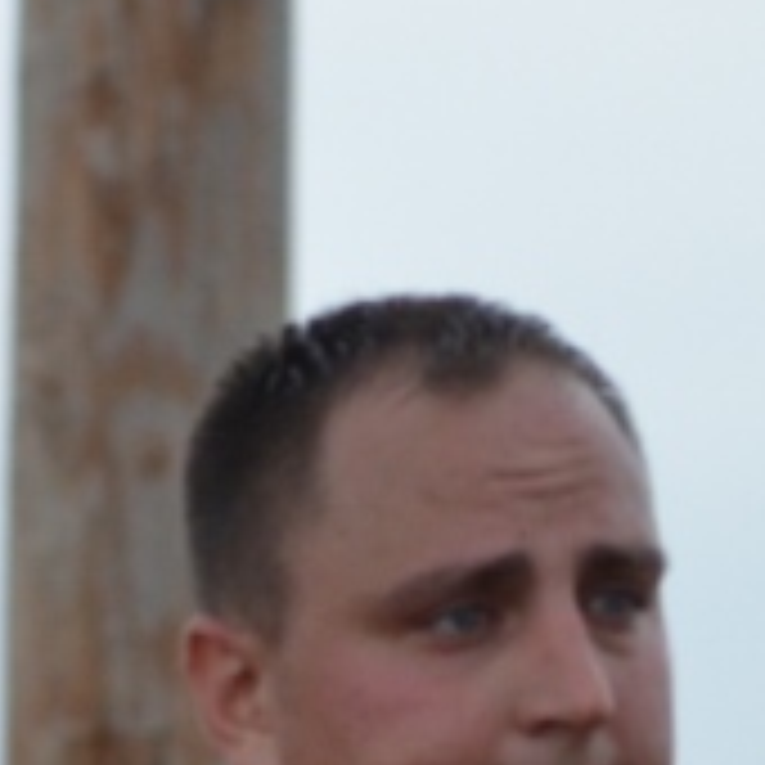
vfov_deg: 1.9
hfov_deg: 1.9
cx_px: -27
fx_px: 23378
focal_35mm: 935
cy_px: 1120
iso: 1000
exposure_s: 1/500
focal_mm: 122
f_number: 4.8
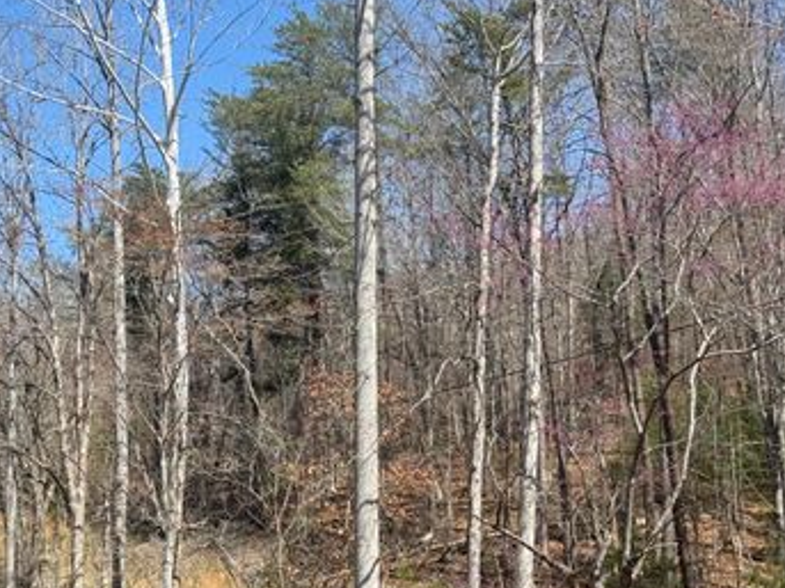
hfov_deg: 27.6
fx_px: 1587
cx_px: 515
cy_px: 386
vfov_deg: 20.9
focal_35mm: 70
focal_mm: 6.76
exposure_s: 1/2762
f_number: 1.78
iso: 64
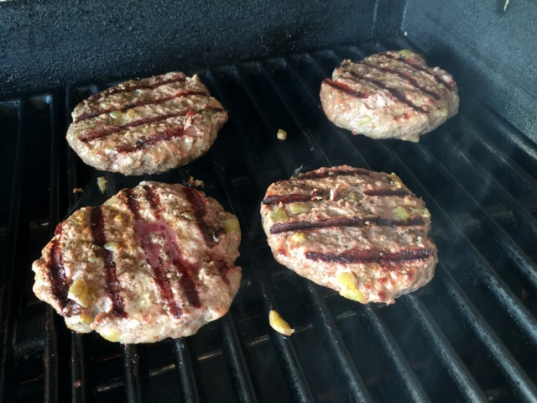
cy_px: 202
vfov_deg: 48.2
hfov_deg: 61.7
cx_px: 268
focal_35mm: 29
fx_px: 450
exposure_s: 1/15
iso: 32
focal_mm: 4.15
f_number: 2.2
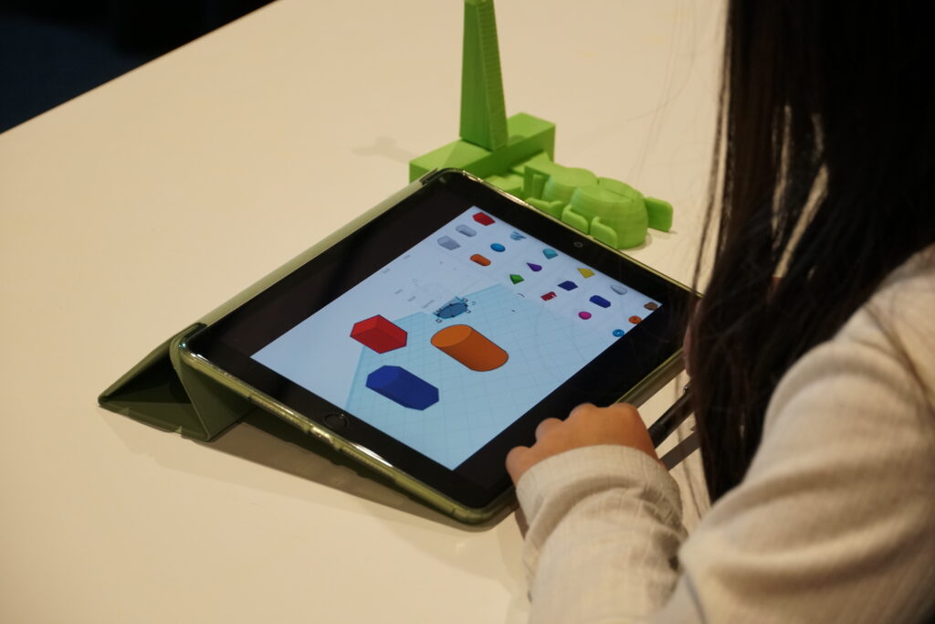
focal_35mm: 112
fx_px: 2922
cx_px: 468
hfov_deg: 18.2
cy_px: 312
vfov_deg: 12.2
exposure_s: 1/125
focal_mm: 75
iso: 1250
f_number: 5.6
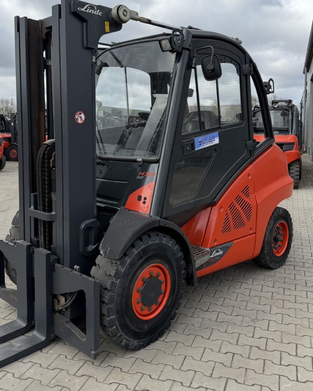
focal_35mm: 33
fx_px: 382
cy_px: 159
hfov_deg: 44.5
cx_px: 153
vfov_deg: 53.9
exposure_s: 1/2703
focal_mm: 6.76
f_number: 1.78
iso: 80
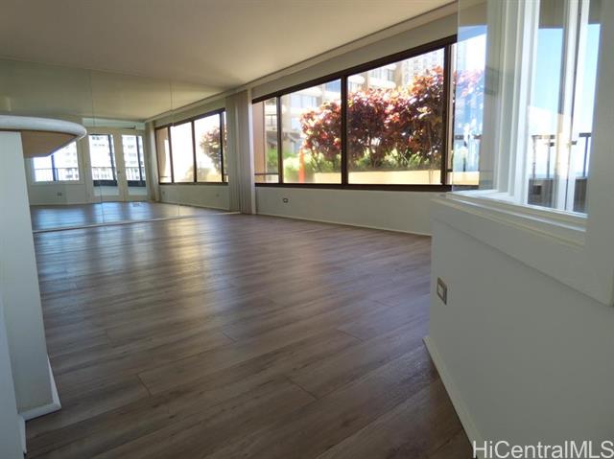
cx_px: 307
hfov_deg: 81.8
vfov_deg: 65.9
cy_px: 230
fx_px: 354
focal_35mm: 20
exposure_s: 1/60
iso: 125
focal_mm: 3.58
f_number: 2.8
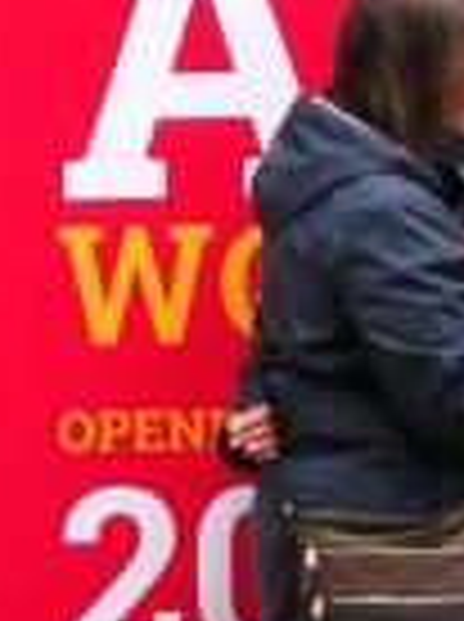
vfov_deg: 3.4
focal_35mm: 580
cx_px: -1036
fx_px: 10398
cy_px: -436
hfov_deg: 2.5
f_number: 5
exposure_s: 1/800
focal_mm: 13.26
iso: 80
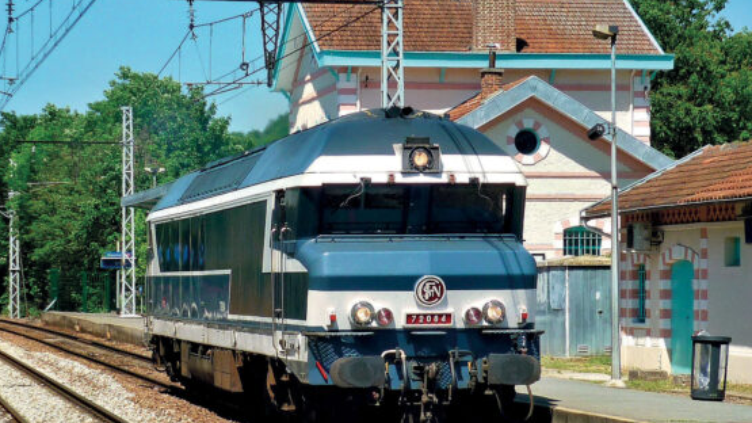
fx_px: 2373
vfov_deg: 10.2
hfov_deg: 18.0
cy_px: 264
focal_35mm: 119
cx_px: 341
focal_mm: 9.2
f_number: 3.4
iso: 80
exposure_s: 1/1000
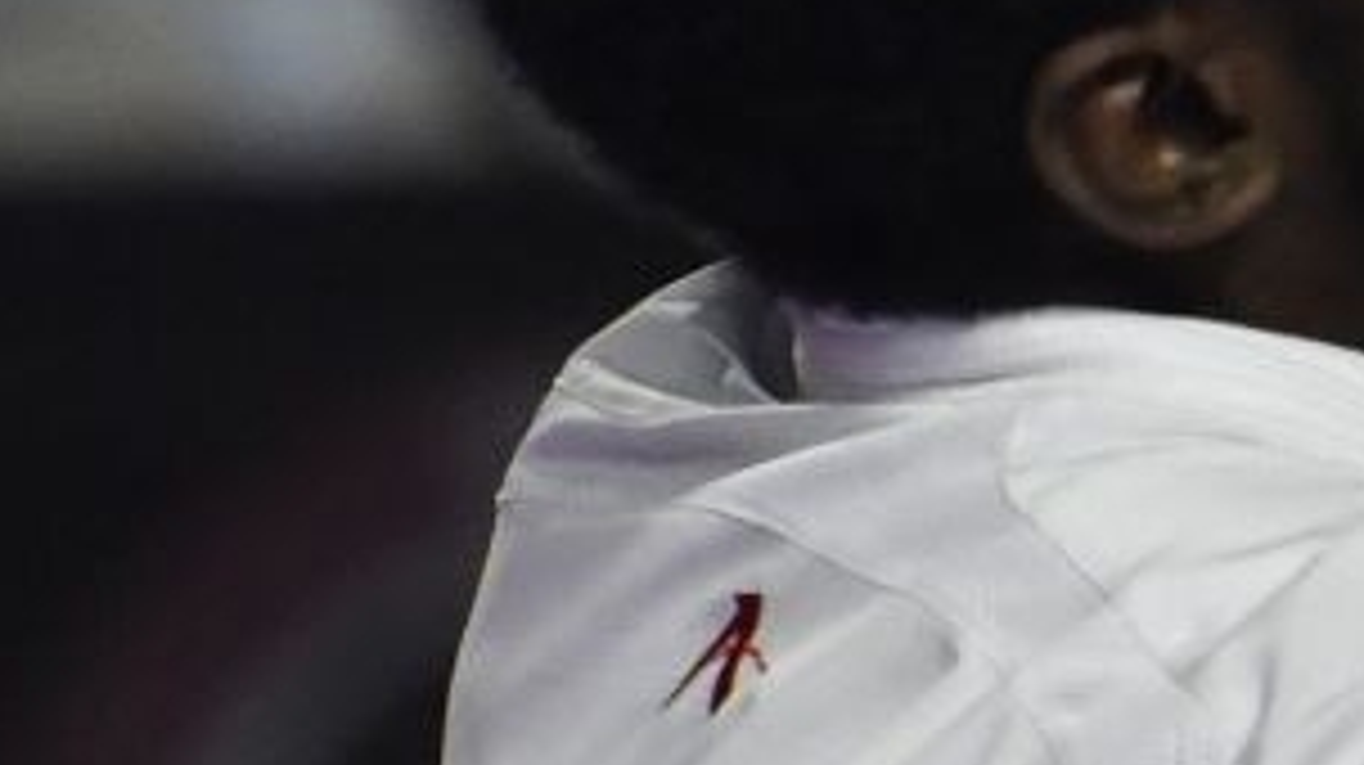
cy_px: 760
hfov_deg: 0.8
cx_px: 905
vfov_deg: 0.5
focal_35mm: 2612
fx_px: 94412
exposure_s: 1/800
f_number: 4
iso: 1250
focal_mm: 280
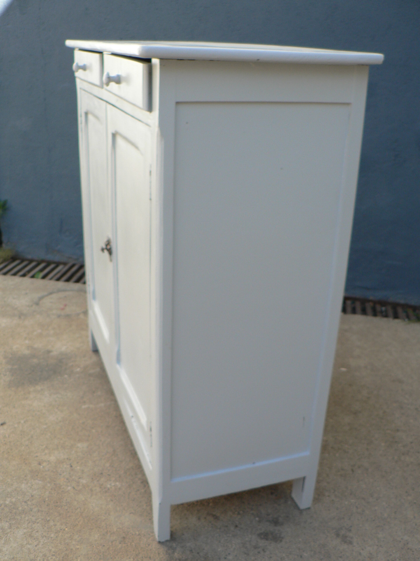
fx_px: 582
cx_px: 210
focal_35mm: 36
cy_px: 280
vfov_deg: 51.4
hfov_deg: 39.7
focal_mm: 6
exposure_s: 1/200
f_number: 2.8
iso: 80
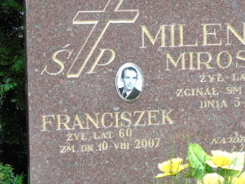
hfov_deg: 9.8
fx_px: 1416
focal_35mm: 200
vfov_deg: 7.4
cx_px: 238
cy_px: 89
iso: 80
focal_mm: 17
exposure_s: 1/250
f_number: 4.3
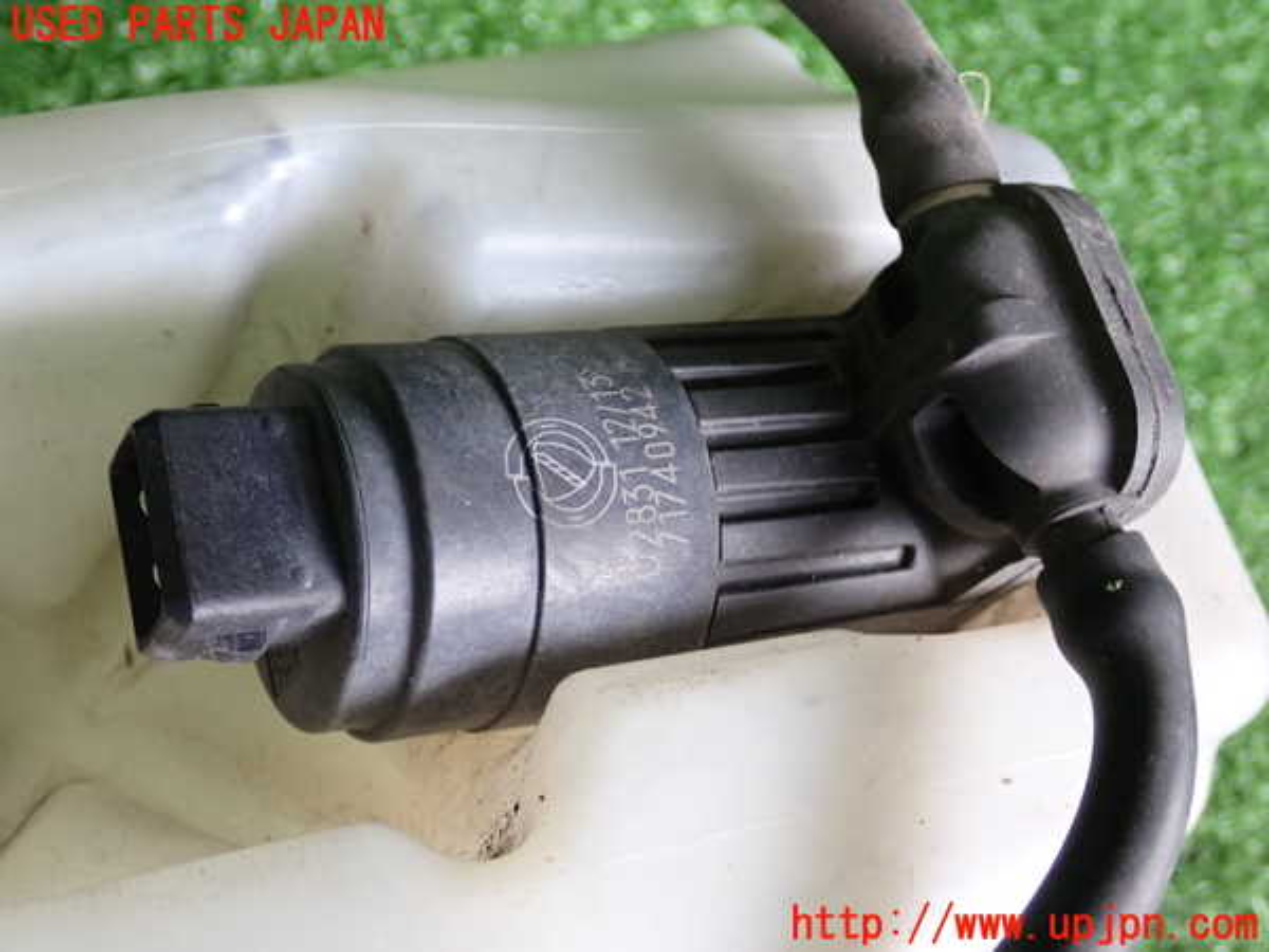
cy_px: 476
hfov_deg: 40.4
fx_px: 1723
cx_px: 634
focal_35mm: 47
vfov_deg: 30.9
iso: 250
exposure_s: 1/50
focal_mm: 8.4
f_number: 3.1
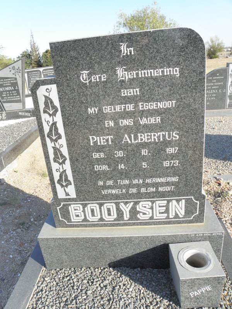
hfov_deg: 53.1
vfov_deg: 67.3
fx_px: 232
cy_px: 154
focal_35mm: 26
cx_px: 116
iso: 200
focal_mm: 4.6
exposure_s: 1/320
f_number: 6.3
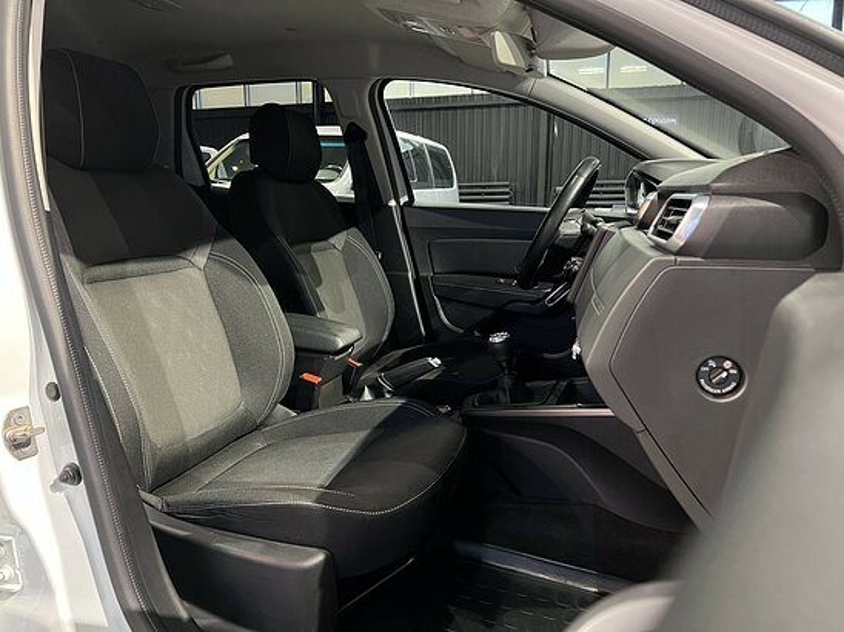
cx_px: 422
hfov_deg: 67.3
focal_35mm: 26
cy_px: 316
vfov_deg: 53.0
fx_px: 633
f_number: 1.5
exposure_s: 1/33
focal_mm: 5.7
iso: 640
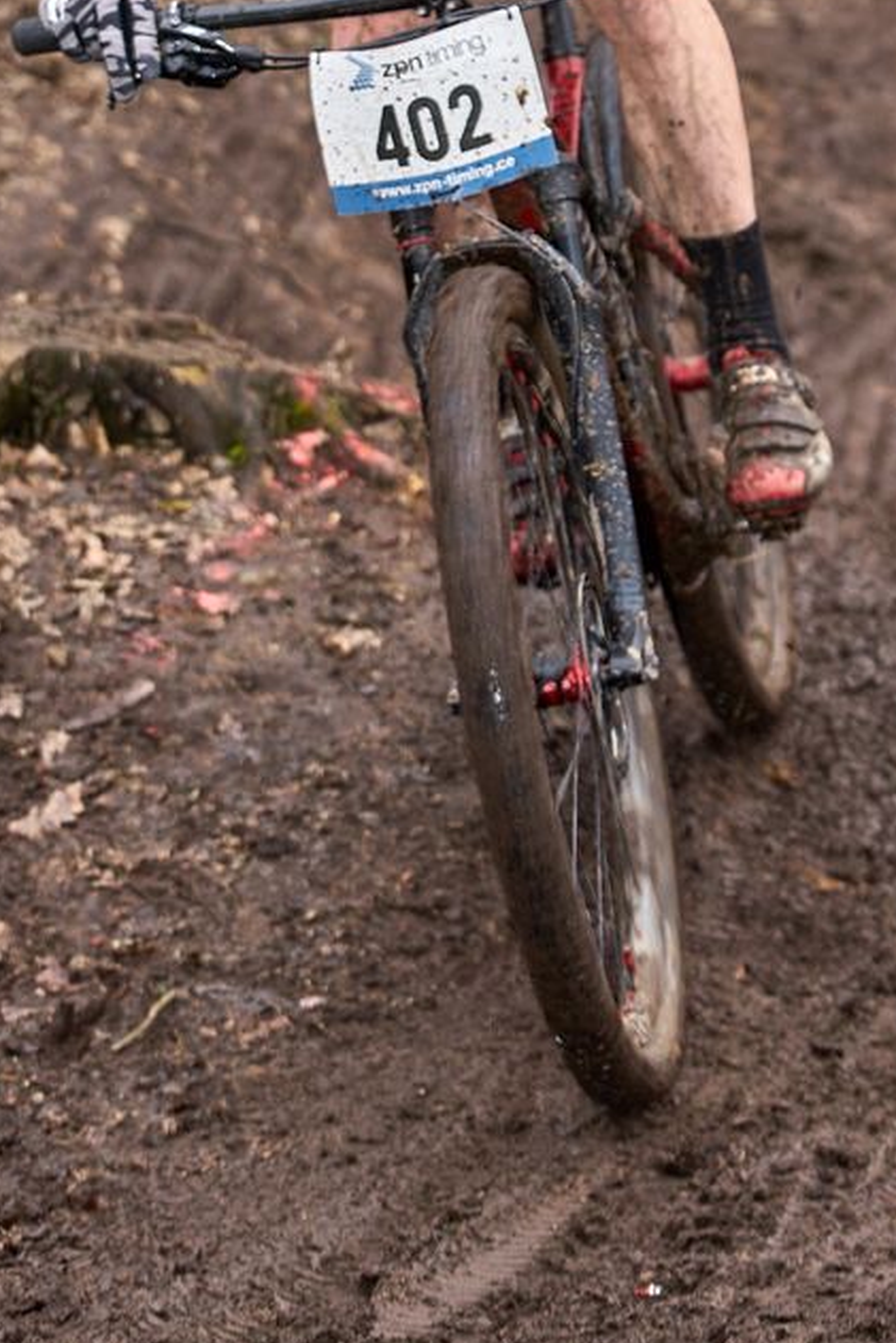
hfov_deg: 7.5
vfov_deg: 11.2
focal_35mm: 183
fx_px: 6828
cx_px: 579
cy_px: 132
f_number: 4
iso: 100
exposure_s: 1/250
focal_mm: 70
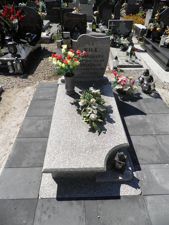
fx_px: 156
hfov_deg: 56.8
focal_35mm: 24
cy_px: 112
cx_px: 84
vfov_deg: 71.6
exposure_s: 1/160
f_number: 8.3
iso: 64
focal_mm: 4.3
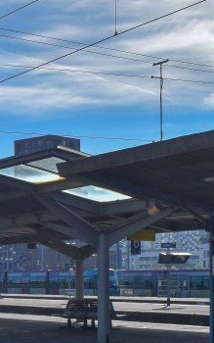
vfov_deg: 24.0
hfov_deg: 13.1
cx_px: -226
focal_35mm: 85
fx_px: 793
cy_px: 270
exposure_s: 1/2000
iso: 400
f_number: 8
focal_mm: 18
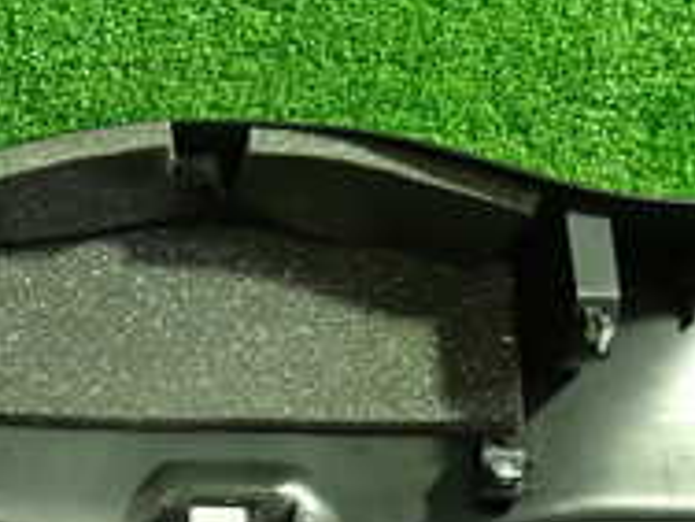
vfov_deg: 18.1
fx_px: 1606
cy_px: 489
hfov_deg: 24.3
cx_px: 211
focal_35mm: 80
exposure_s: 1/30
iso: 400
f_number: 2
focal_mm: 4.5
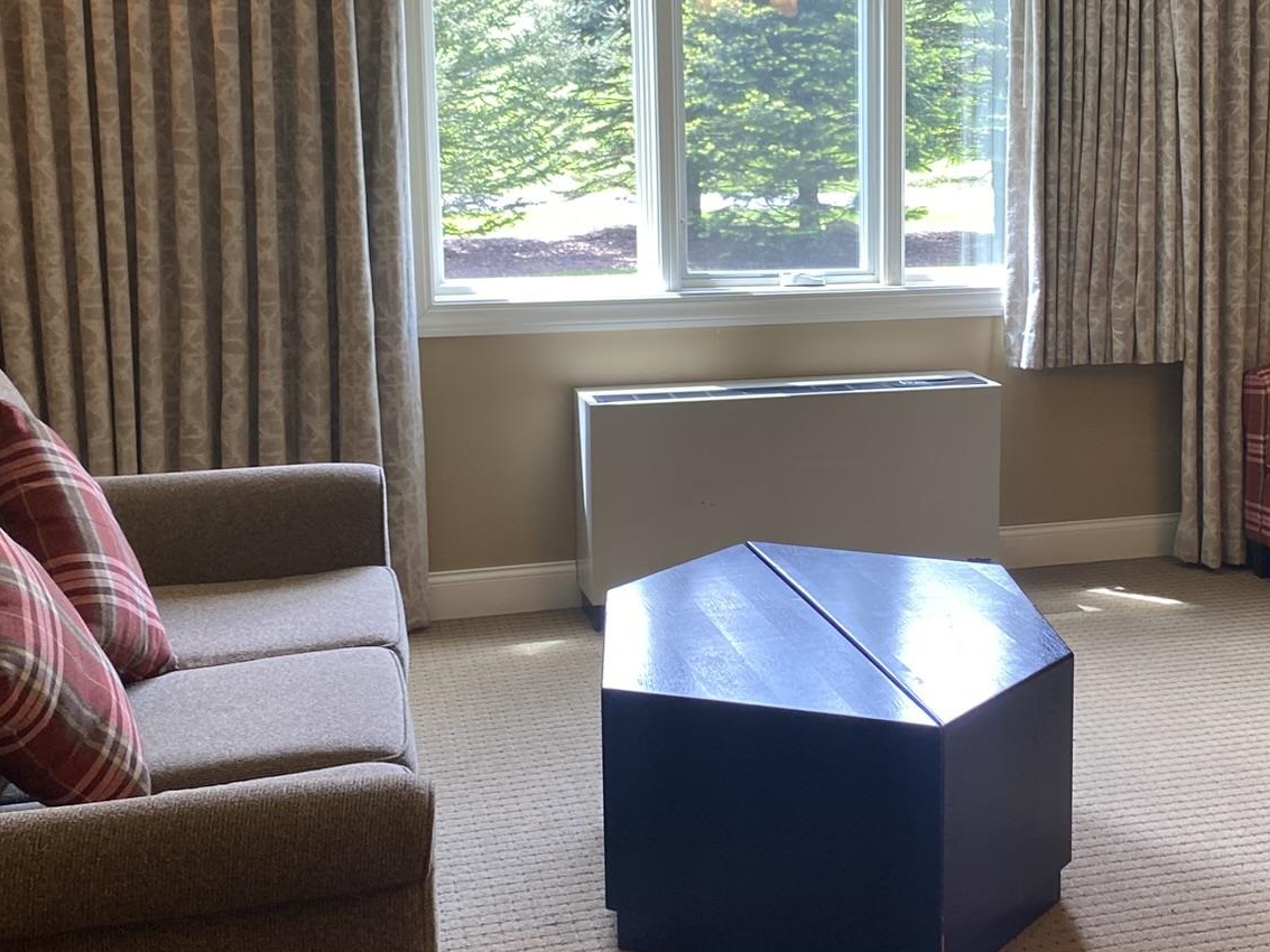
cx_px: 917
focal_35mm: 47
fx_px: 1725
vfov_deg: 30.8
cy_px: 403
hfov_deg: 39.6
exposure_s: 1/120
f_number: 1.8
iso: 125
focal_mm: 4.25
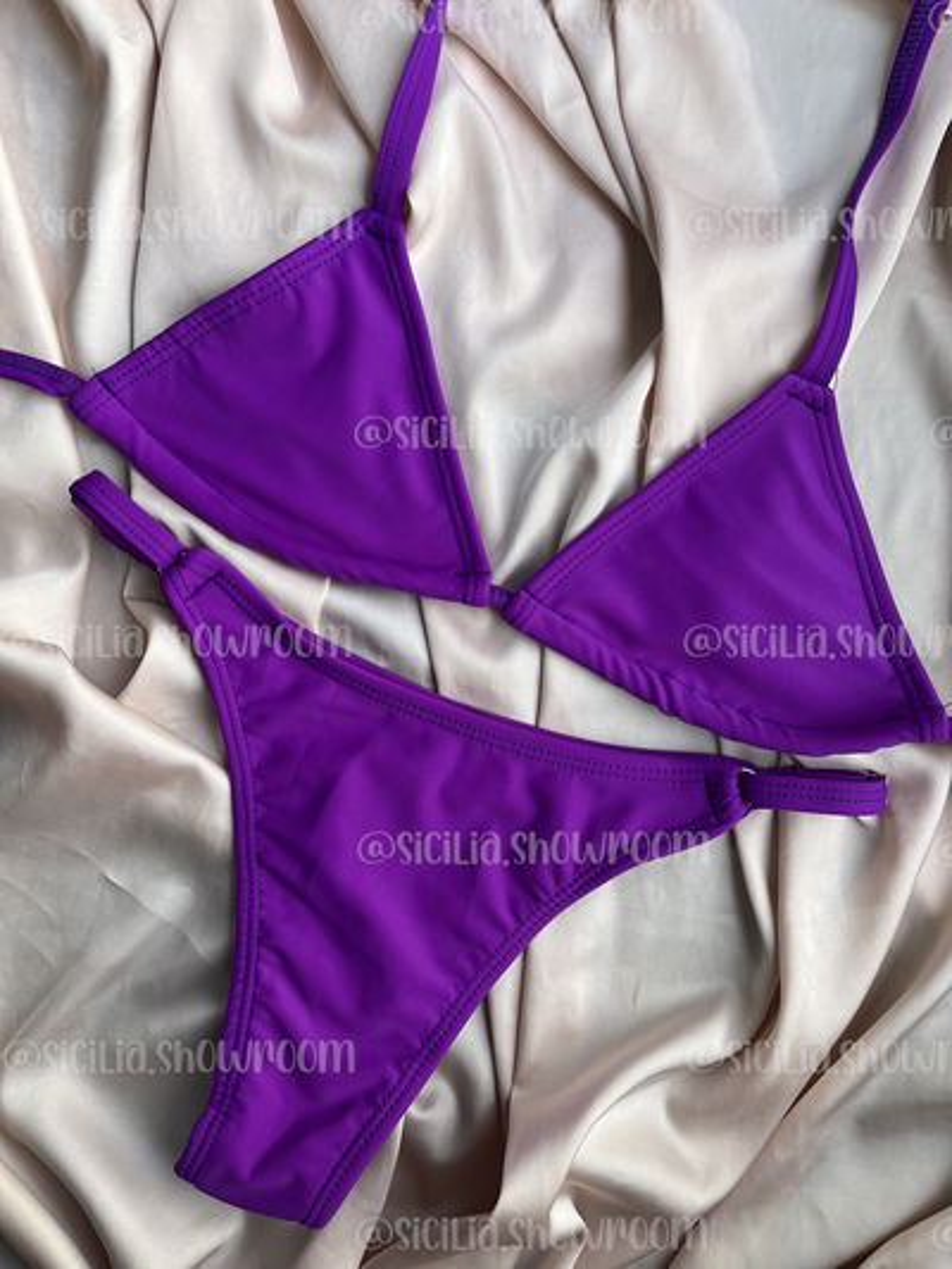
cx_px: 476
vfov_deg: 67.3
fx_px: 953
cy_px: 634
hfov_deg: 53.1
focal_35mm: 26
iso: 50
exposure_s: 1/122
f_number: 1.6
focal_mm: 5.1
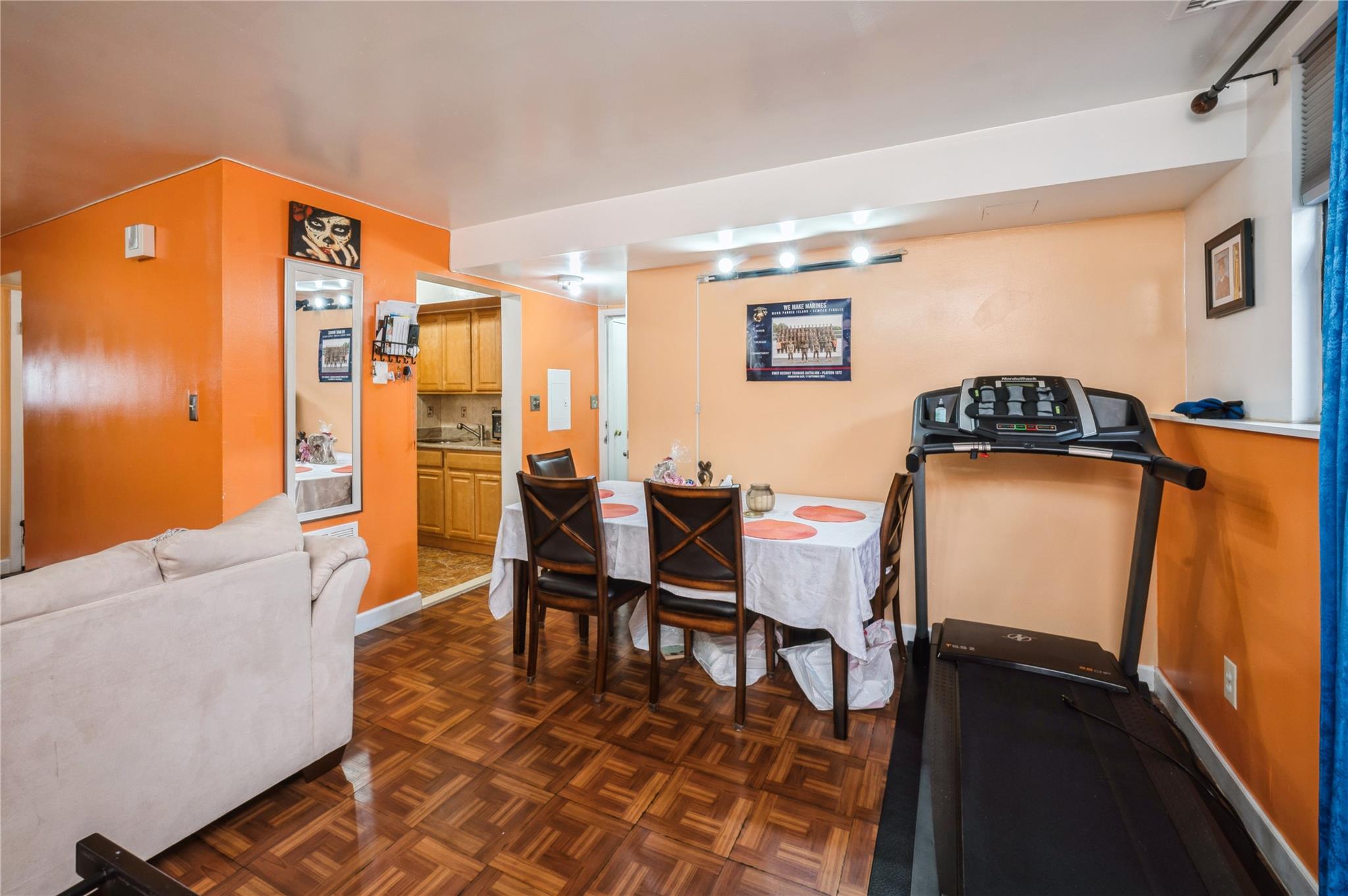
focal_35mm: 14
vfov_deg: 81.1
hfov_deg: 104.3
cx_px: 674
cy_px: 448
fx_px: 524
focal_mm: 14
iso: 200
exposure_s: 1/3
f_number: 11
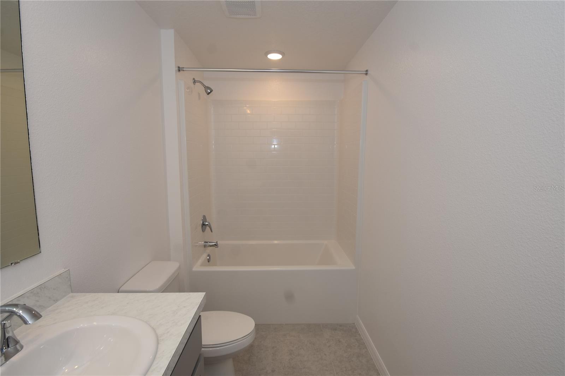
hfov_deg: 95.0
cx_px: 282
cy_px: 188
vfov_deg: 72.0
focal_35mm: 16
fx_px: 259
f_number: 5.6
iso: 200
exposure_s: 1/125
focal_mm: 11
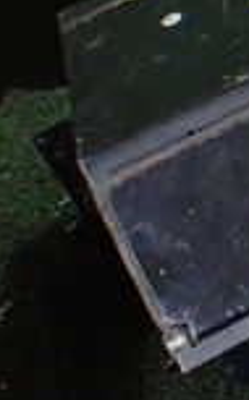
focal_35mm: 125
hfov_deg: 9.1
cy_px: 16
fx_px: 1364
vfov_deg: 16.4
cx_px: 653
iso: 640
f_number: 2.3
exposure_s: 1/125
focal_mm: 5.4
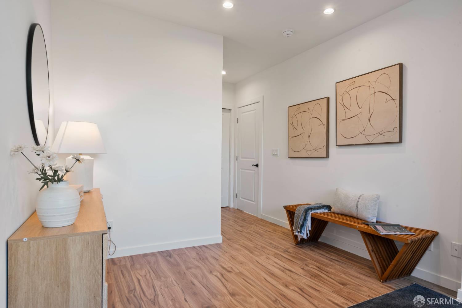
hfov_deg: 84.0
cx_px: 231
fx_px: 257
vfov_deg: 61.9
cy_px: 154
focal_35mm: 20
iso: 320
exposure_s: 1/2.5
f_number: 16
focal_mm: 20
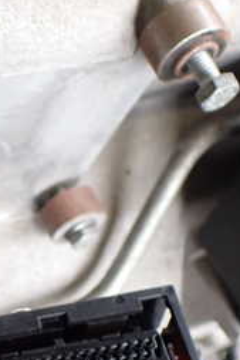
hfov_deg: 18.0
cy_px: 303
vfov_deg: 26.7
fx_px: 739
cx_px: 3
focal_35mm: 74
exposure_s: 1/125
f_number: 2.3
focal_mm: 5.4
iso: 200
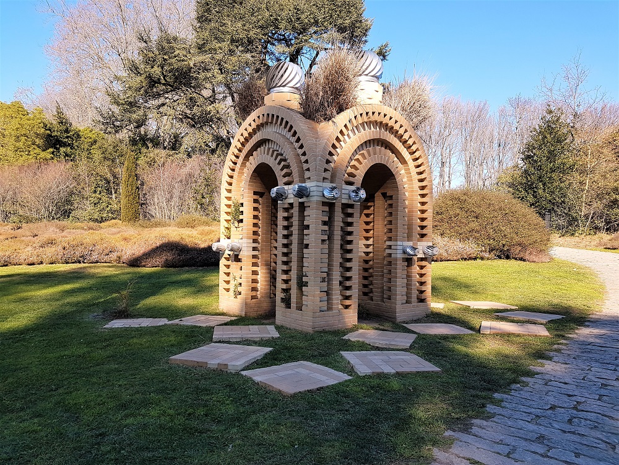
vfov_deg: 53.1
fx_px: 465
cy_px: 232
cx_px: 310
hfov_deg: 67.3
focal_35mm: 26
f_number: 1.7
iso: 40
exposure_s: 1/776
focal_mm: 4.2
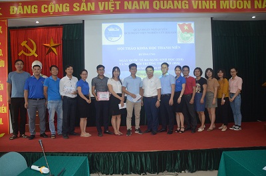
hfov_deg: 67.5
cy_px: 88
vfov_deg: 47.7
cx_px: 133
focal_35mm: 27
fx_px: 199
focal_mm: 18
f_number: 3.5
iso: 800
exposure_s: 1/60
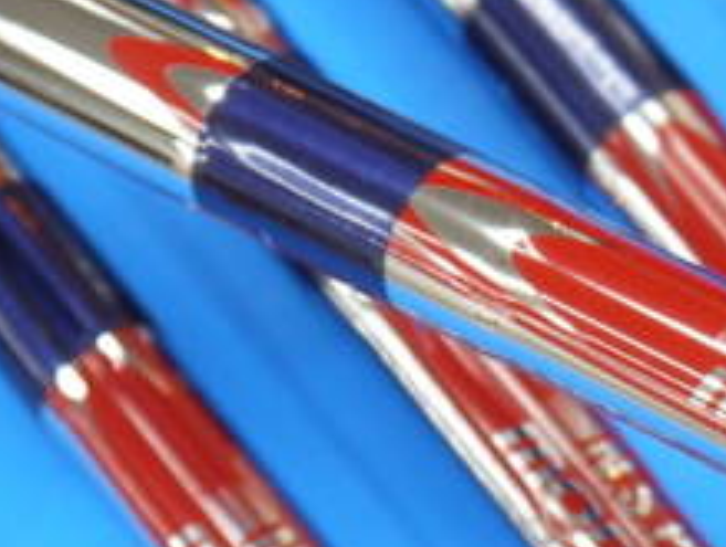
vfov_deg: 6.1
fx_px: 5147
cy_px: 461
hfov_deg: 8.0
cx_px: 892
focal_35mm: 245
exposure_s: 1/80
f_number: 5.6
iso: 640
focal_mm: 42
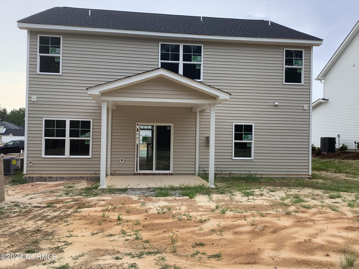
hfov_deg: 58.4
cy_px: 134
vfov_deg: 45.4
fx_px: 321
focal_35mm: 31
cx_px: 180
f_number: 2.4
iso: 40
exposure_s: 1/120
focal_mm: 3.3
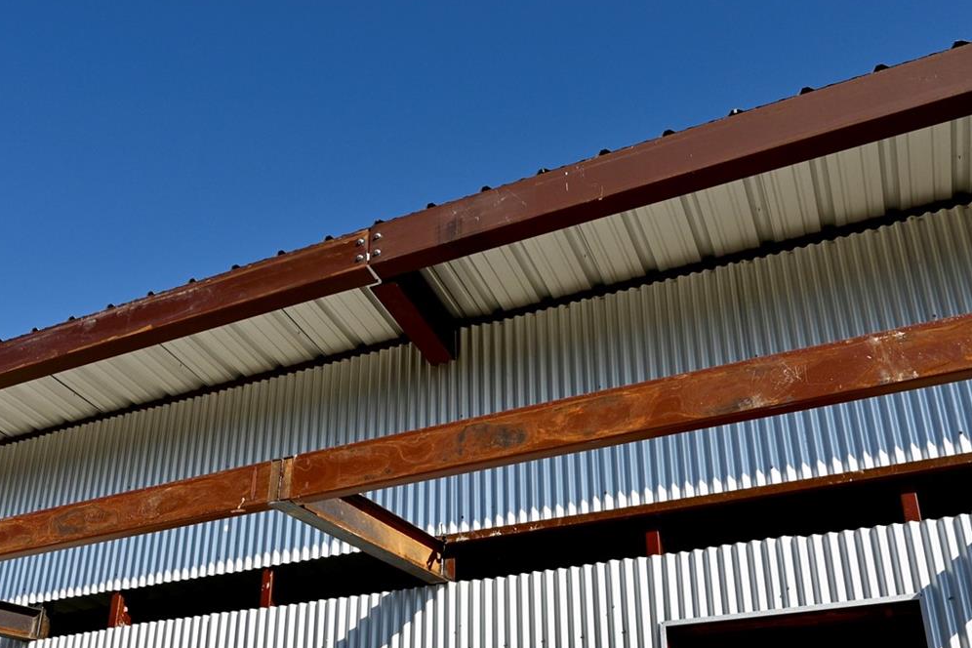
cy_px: 500
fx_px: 999
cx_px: 443
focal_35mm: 37
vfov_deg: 35.0
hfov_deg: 51.8
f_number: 8
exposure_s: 1/500
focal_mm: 12
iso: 100
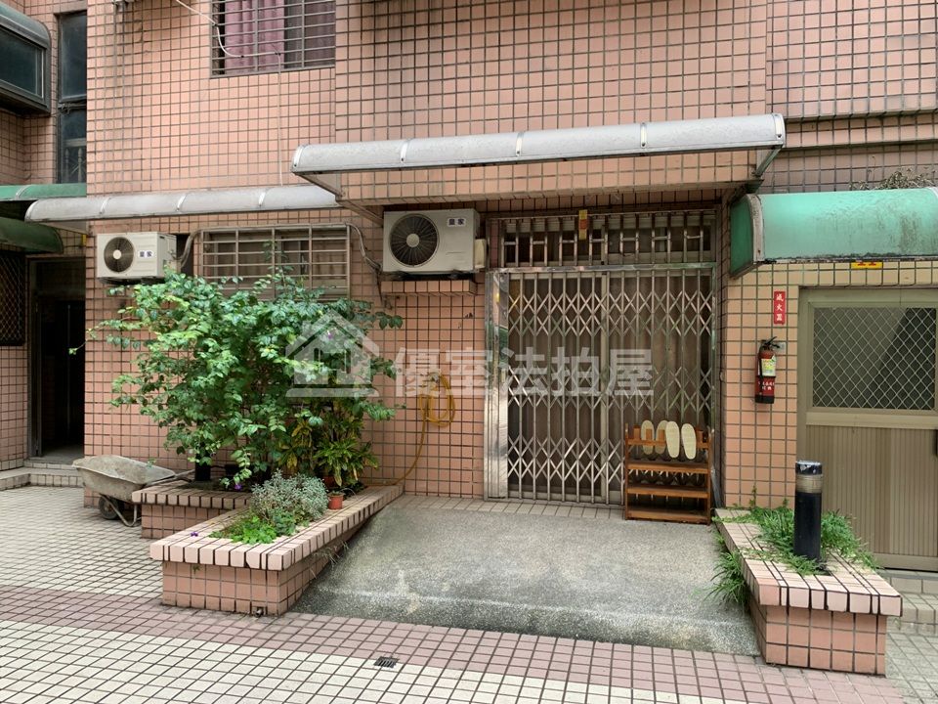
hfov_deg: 67.3
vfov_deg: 53.1
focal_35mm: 26
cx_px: 469
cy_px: 352
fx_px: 705
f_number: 1.8
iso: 64
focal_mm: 4.25
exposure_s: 1/121
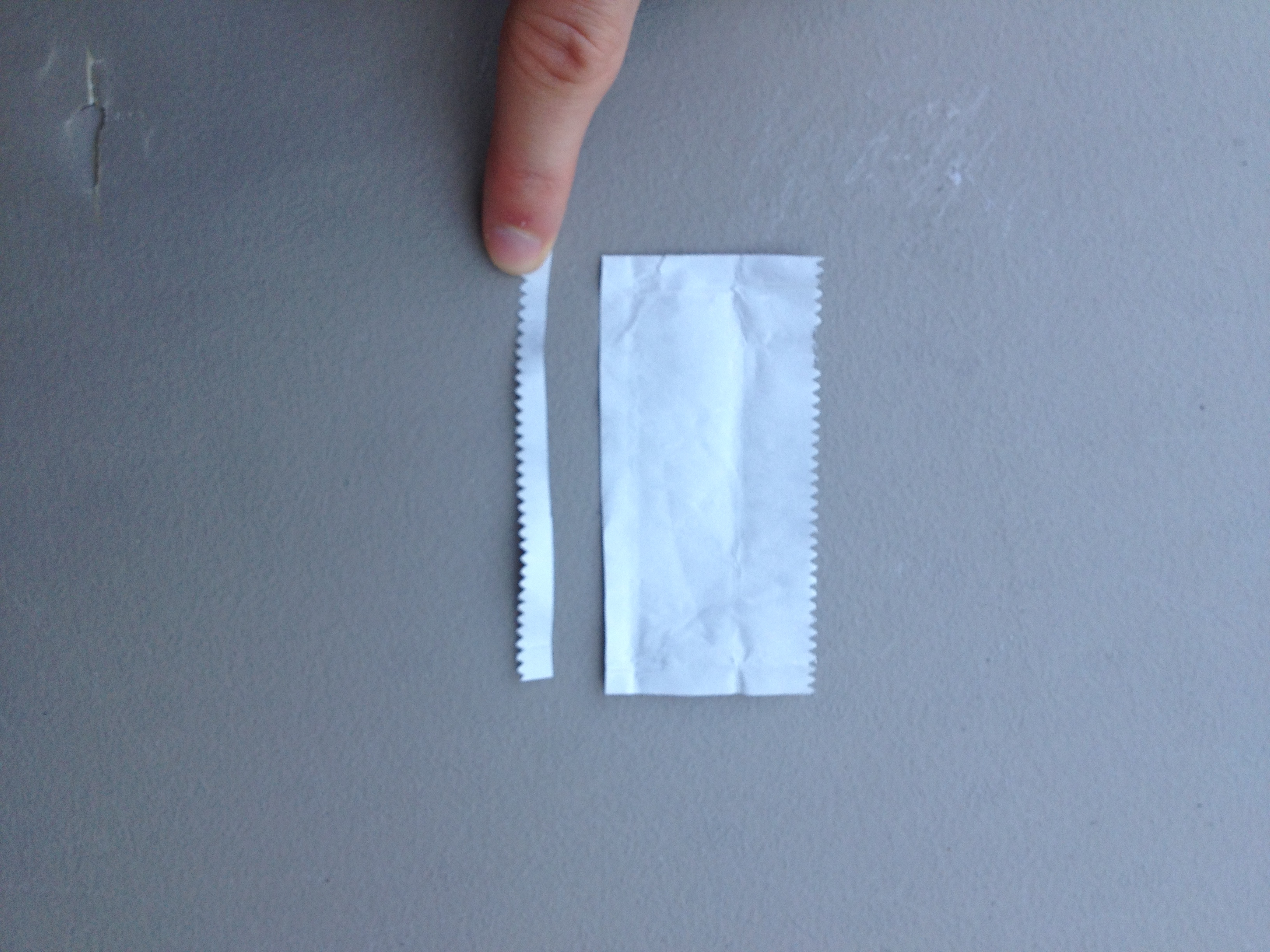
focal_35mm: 35
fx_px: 1284
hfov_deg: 52.6
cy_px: 476
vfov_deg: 40.7
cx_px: 635
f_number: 2.4
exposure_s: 1/294
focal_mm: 4.28
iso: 50
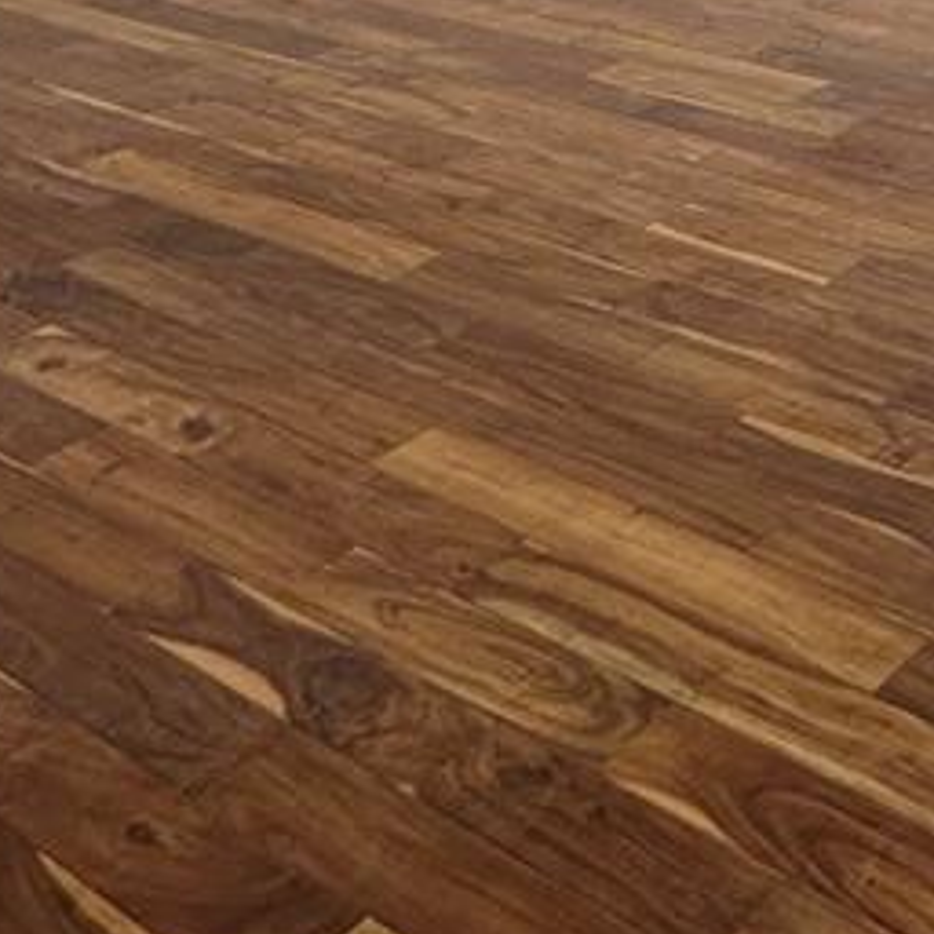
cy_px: -215
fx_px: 1771
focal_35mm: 58
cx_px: 1120
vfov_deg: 26.1
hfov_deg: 26.3
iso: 64
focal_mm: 2.22
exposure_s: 1/99
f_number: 2.2
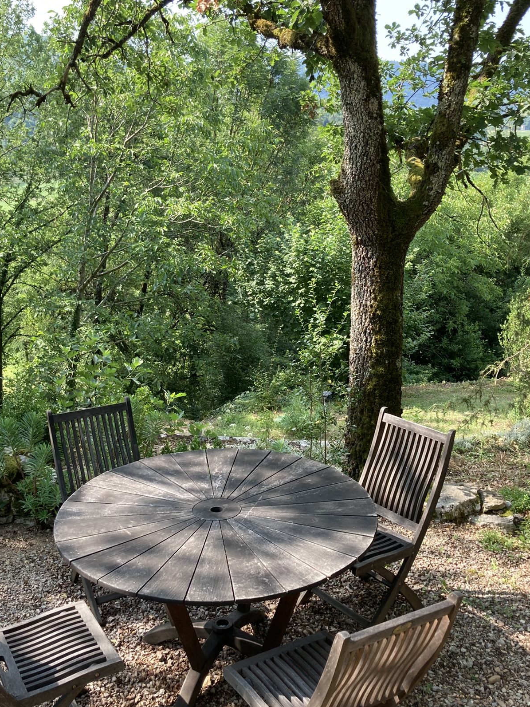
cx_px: 222
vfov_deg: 51.3
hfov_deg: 39.6
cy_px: 388
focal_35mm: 36
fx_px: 735
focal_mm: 3.99
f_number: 1.8
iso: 20
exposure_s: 1/186
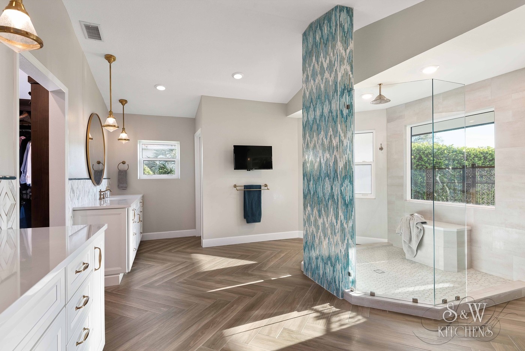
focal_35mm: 19
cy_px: 176
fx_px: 277
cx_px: 262
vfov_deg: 64.6
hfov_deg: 86.9
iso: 250
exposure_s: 1/6
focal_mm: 19
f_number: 8
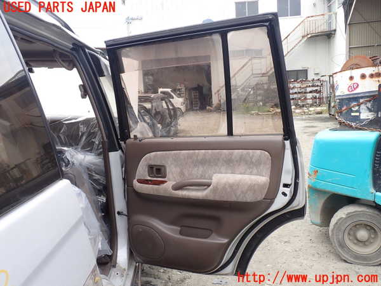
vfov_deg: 46.8
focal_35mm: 30
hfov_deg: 60.0
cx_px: 190
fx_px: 330
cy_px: 143
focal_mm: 5.4
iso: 100
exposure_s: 1/250
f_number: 3.2
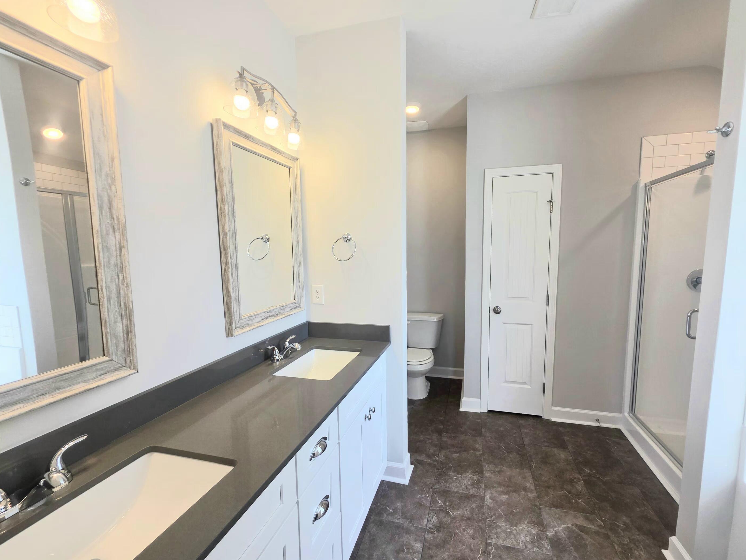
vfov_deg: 85.7
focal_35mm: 14
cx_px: 396
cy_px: 285
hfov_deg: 101.9
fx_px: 302
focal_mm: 2.2
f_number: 1.9
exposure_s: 1/120
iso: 25
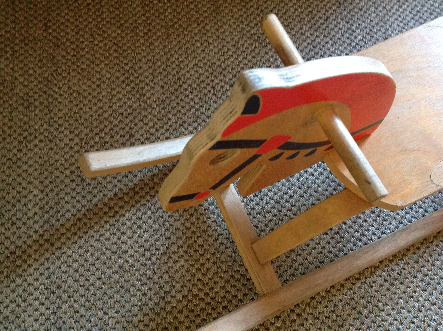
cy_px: 166
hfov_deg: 52.7
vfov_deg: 40.6
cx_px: 222
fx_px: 447
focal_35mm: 35
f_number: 2.4
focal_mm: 4.28
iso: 500
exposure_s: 1/15
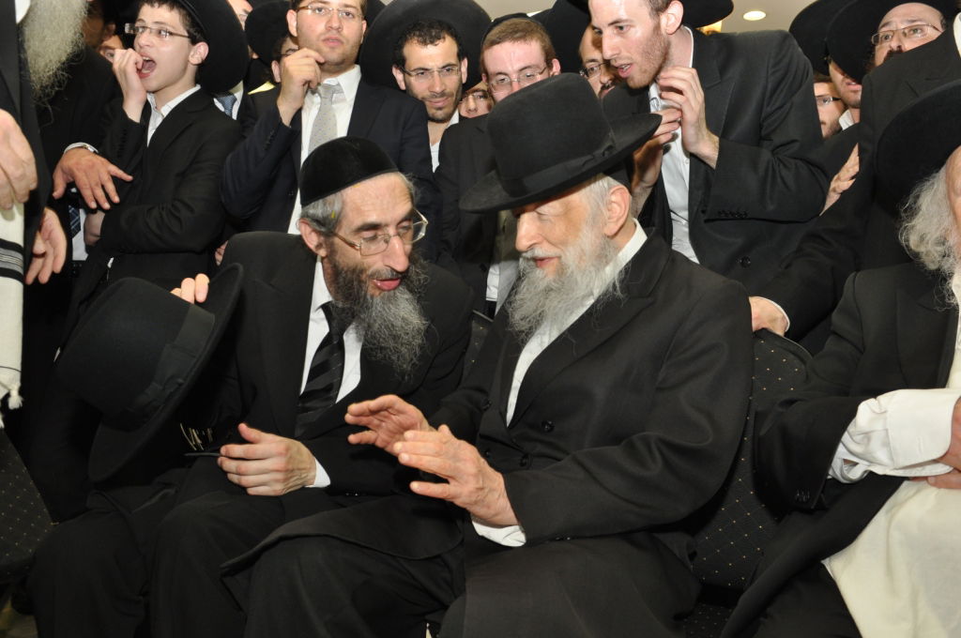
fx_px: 880
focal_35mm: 33
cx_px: 480
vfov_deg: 39.9
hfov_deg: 57.3
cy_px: 319
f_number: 5.6
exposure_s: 1/60
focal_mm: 22
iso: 500
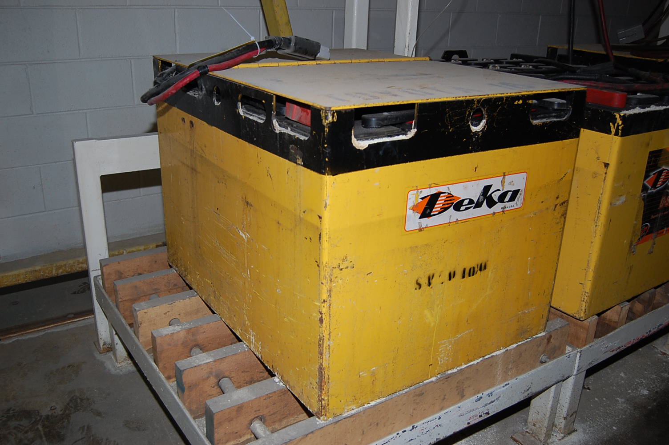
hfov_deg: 57.3
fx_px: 613
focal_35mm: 33
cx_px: 334
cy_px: 222
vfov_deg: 39.9
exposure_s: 1/60
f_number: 4
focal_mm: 22
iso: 400
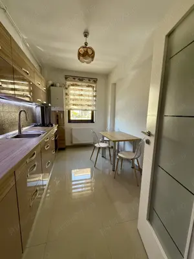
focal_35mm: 14
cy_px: 130
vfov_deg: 102.1
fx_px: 105
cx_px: 97
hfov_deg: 85.7
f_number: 2.2
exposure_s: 1/100
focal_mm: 2.22
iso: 320
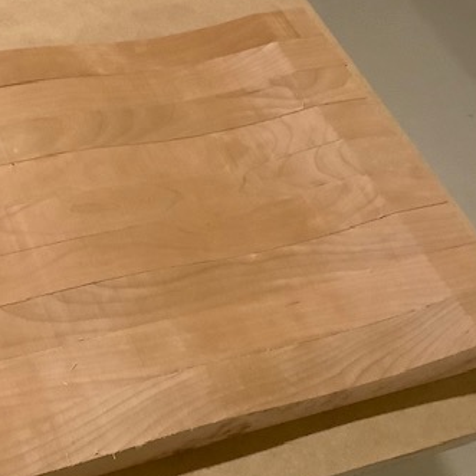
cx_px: 78
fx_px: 825
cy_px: 289
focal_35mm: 53
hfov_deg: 31.2
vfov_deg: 32.1
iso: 400
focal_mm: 3.3
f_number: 2.4
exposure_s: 1/60
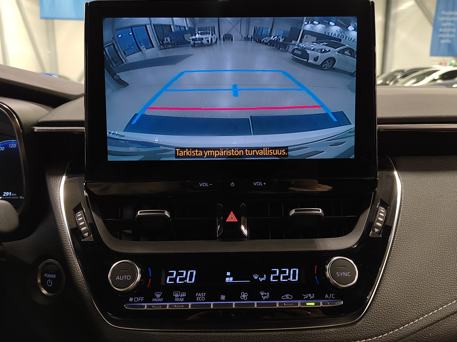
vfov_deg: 51.4
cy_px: 171
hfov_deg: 65.3
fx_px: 356
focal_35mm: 27
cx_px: 228
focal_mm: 5.52
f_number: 1.9
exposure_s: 1/50
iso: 1644
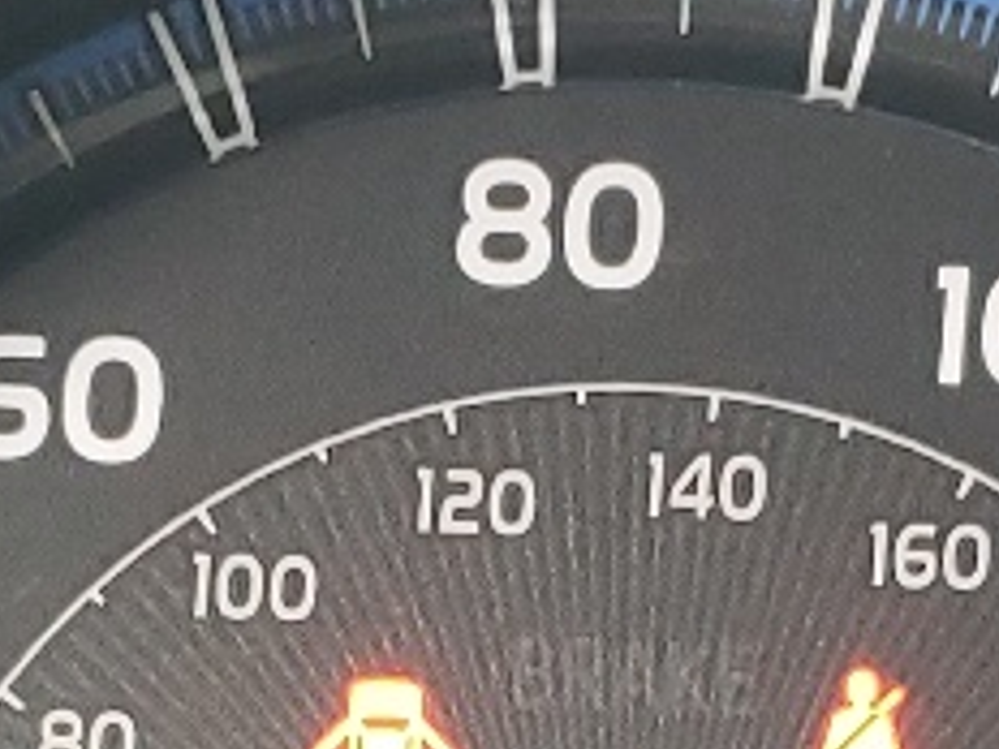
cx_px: 564
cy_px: 925
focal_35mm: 179
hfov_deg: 11.0
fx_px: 5166
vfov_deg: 8.2
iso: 257
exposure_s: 1/60.2
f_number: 1.5
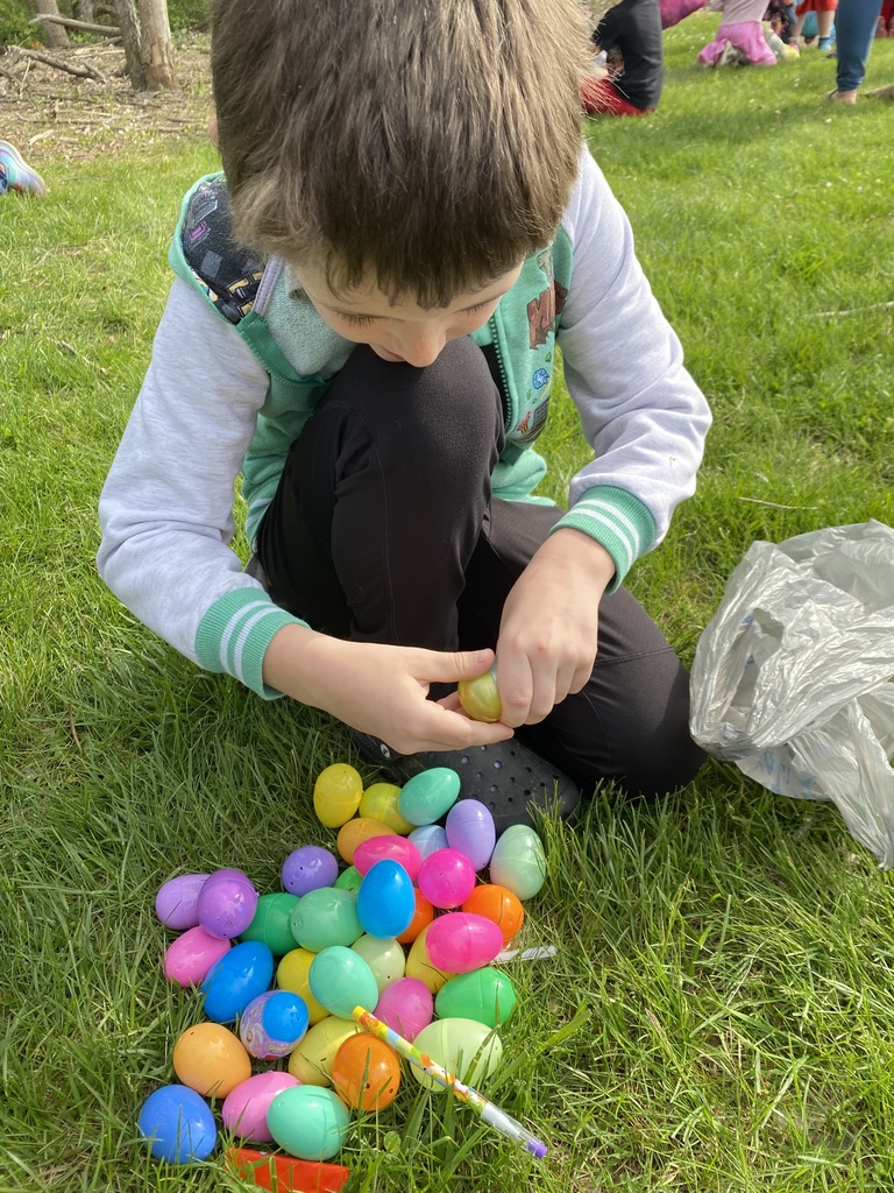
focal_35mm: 26
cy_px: 596
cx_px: 447
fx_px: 895
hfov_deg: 53.1
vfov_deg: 67.3
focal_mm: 4.25
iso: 32
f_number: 1.8
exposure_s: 1/544
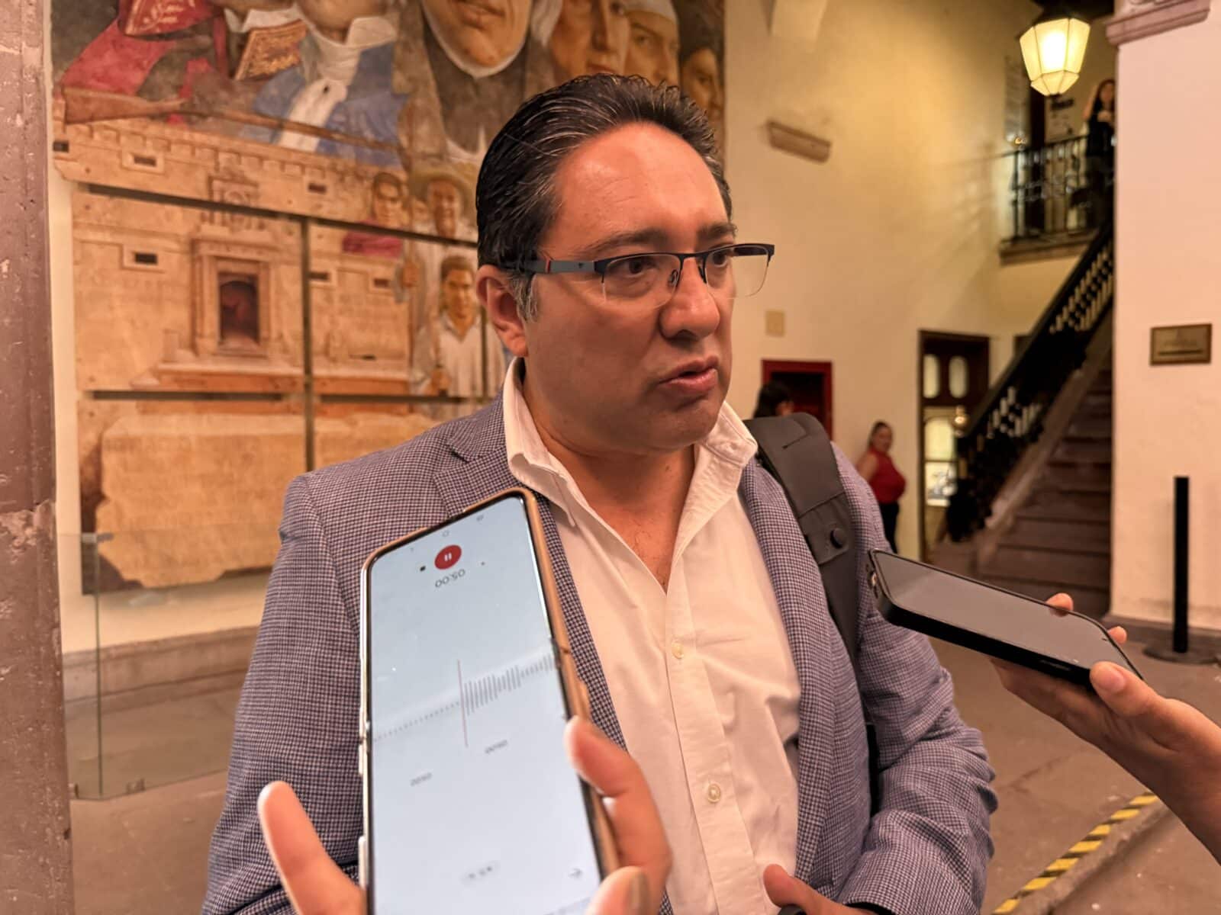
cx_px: 610
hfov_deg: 71.6
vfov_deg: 56.8
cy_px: 458
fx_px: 847
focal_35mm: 24
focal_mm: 6.76
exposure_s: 1/60
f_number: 1.78
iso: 800
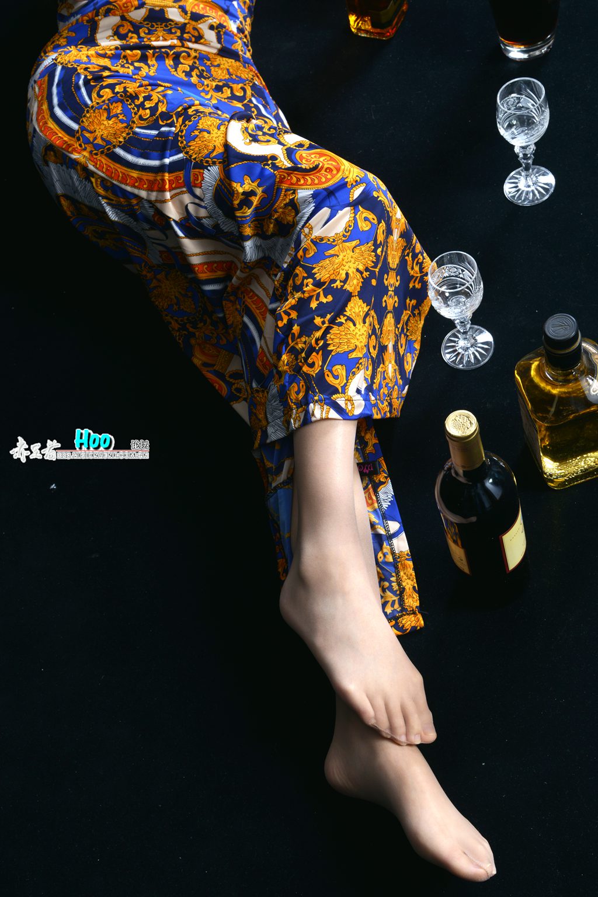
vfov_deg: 39.6
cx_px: 299
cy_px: 448
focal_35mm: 50
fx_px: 1246
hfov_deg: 27.0
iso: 100
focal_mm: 50
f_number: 11
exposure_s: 1/100
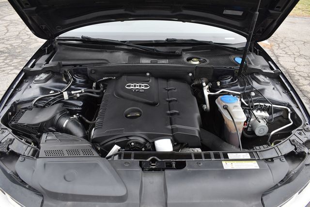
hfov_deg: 61.9
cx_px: 155
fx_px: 258
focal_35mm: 30
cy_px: 104
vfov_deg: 43.6
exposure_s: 1/250
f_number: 5.6
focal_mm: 20
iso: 400
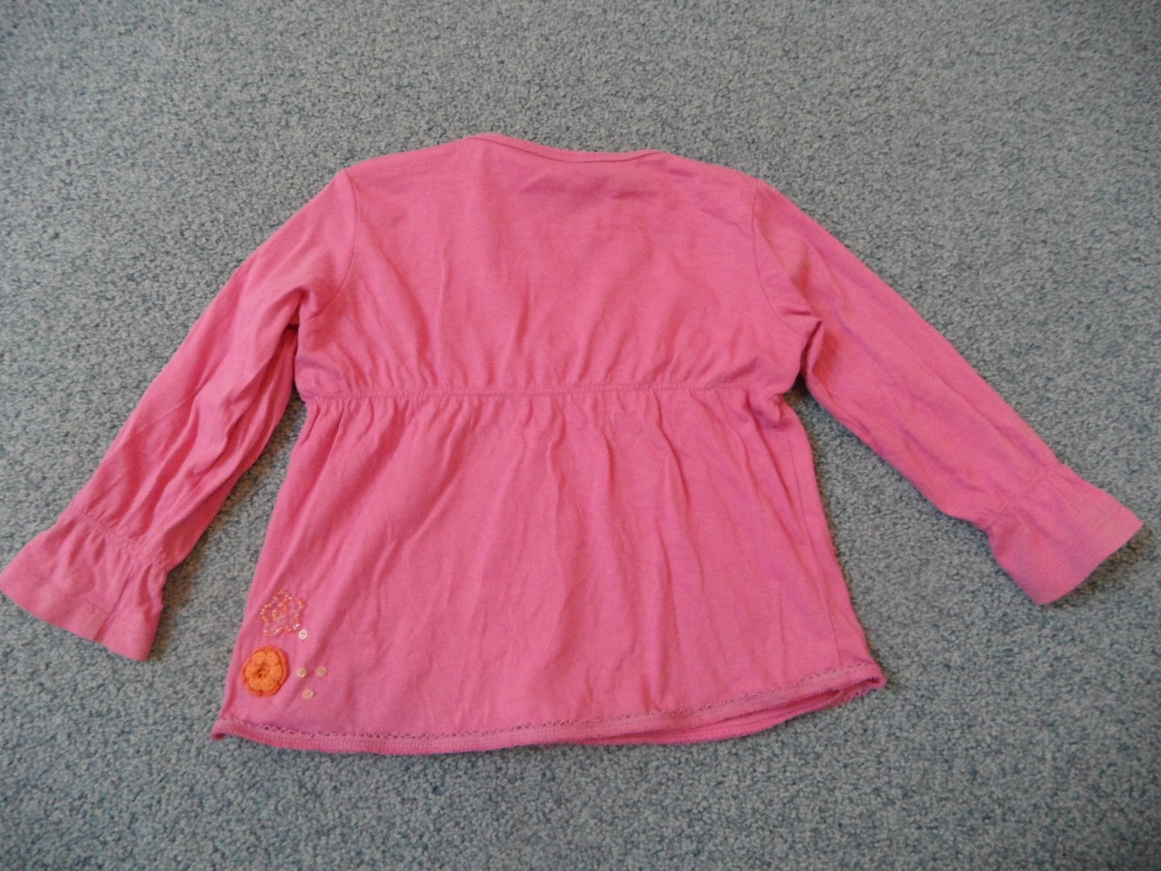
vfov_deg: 56.8
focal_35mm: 24
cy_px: 436
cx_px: 580
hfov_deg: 71.6
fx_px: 805
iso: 400
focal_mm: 4.1
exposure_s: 1/30
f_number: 2.9
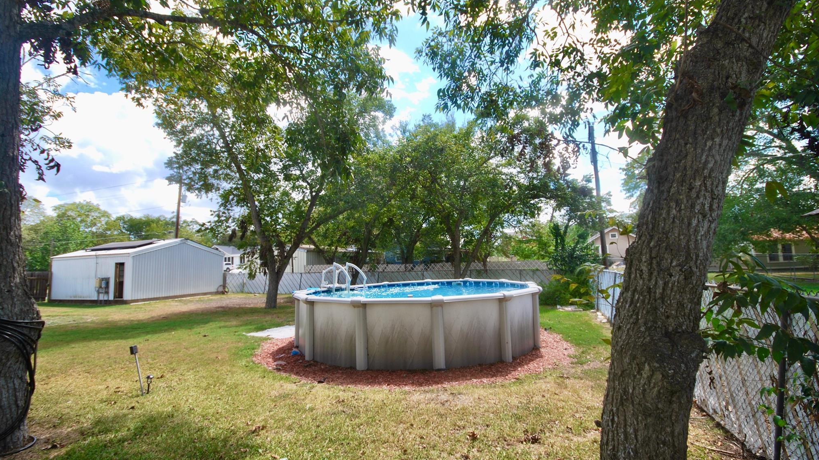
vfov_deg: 67.0
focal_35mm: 16
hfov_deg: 99.4
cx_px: 415
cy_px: 218
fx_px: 347
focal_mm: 10
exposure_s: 1/160
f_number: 6.3
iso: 100
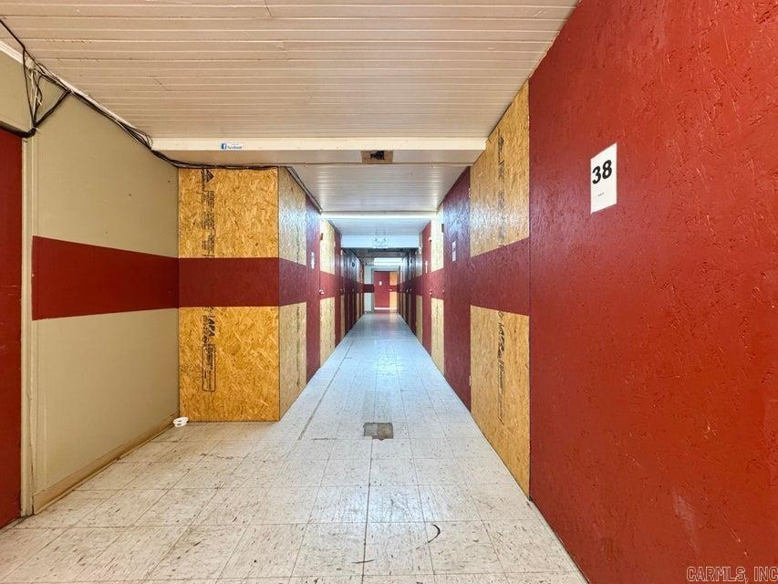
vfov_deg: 85.7
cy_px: 292
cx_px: 389
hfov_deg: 102.1
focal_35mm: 14
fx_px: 315
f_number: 2.2
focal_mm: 2.22
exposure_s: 1/60
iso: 320
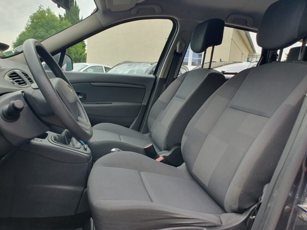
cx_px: 154
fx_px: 231
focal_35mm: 26
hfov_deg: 67.3
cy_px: 115
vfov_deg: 53.1
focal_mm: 4.32
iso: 50
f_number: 2.4
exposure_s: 1/303
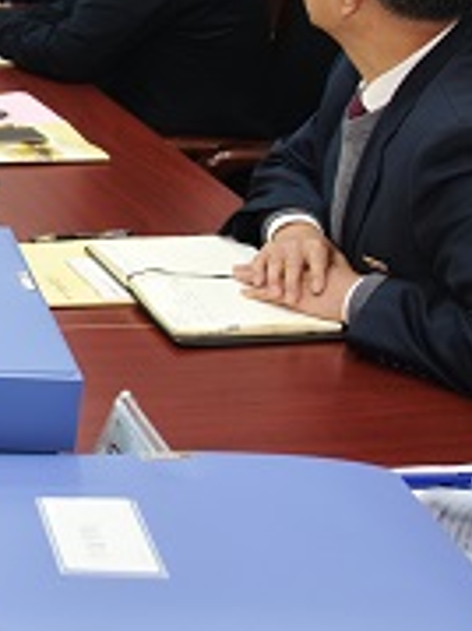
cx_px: -402
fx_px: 1584
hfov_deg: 14.7
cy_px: 109
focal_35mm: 87
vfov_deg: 22.2
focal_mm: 18
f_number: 4
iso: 280
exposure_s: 1/30
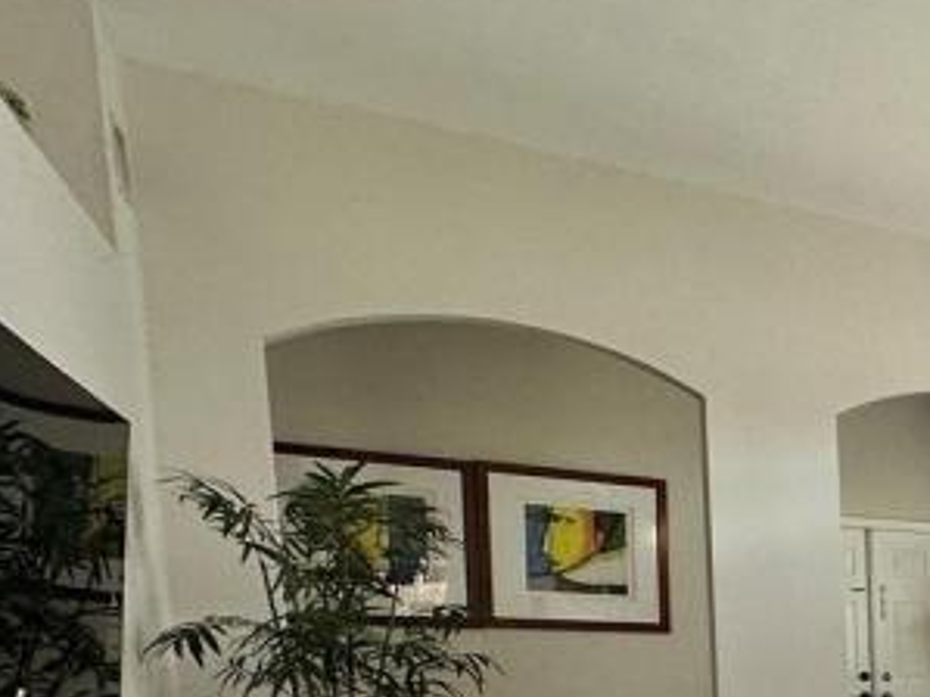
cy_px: 775
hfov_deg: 27.7
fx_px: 1208
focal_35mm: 45
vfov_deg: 29.0
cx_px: 1412
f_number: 2.2
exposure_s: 1/99
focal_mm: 2.22
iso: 64
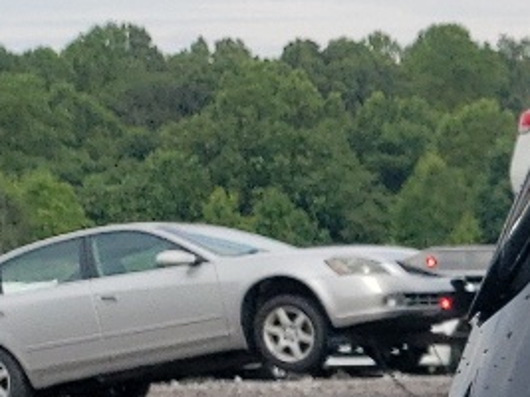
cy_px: 806
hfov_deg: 10.0
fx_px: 2387
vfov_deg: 8.9
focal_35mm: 156
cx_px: 1511
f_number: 1.5
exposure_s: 1/1111
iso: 50
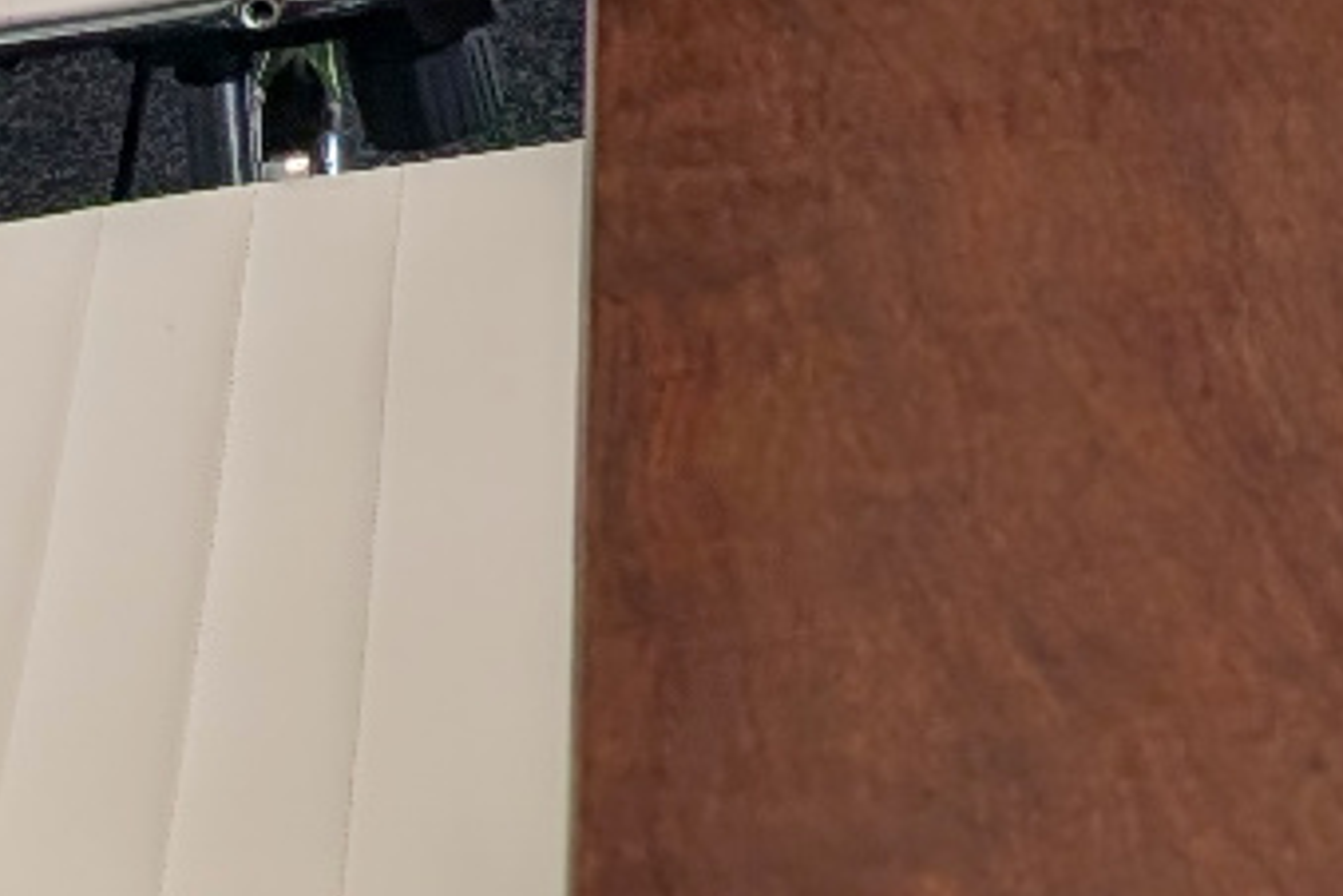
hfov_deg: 12.9
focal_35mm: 151
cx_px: 2028
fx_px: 5633
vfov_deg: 8.4
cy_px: -1122
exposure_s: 1/2519
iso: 29
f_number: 1.7
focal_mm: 6.9
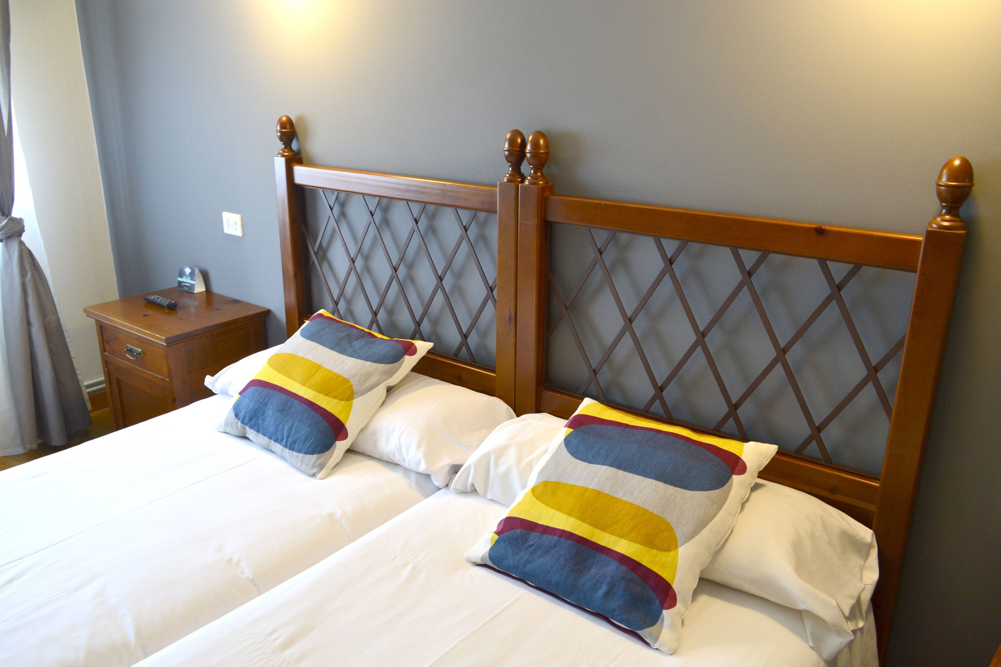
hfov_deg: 67.4
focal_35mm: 27
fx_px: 751
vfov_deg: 47.9
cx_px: 500
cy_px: 334
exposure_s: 1/15
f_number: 6.3
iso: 720
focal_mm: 18
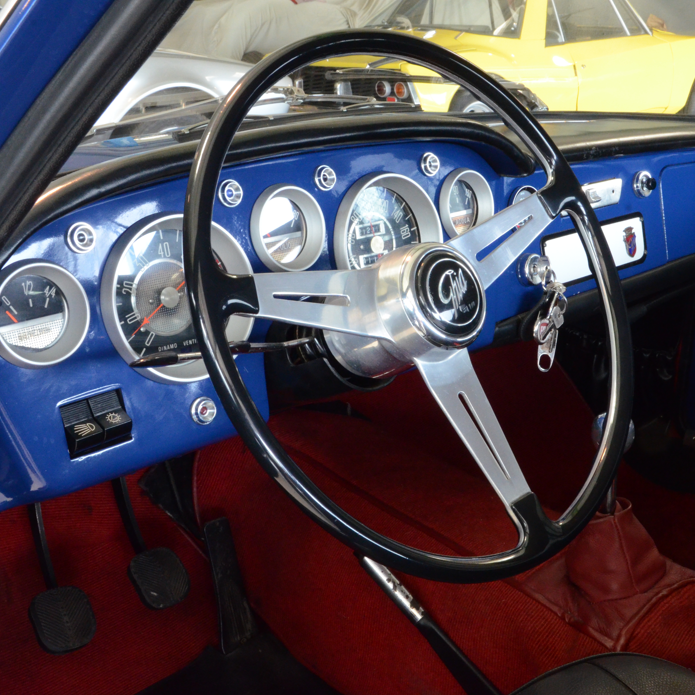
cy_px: 352
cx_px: 455
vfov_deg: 34.9
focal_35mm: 49
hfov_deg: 34.6
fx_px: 1105
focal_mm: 25
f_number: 20
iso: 2500
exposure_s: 1
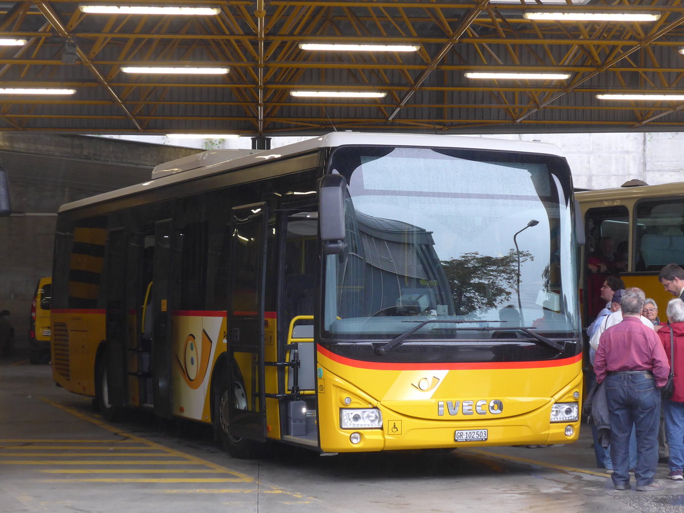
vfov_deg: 18.4
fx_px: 1581
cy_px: 256
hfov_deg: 24.4
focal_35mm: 80
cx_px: 342
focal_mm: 16
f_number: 4.4
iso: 320
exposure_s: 1/80
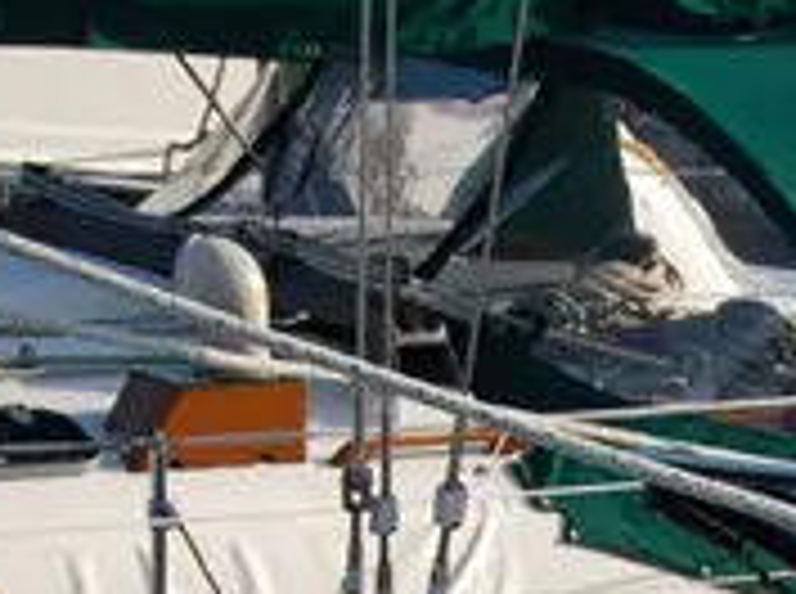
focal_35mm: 248
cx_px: 1232
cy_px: 1084
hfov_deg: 7.8
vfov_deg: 5.9
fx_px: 5691
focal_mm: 38
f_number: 9
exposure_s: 1/250
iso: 200
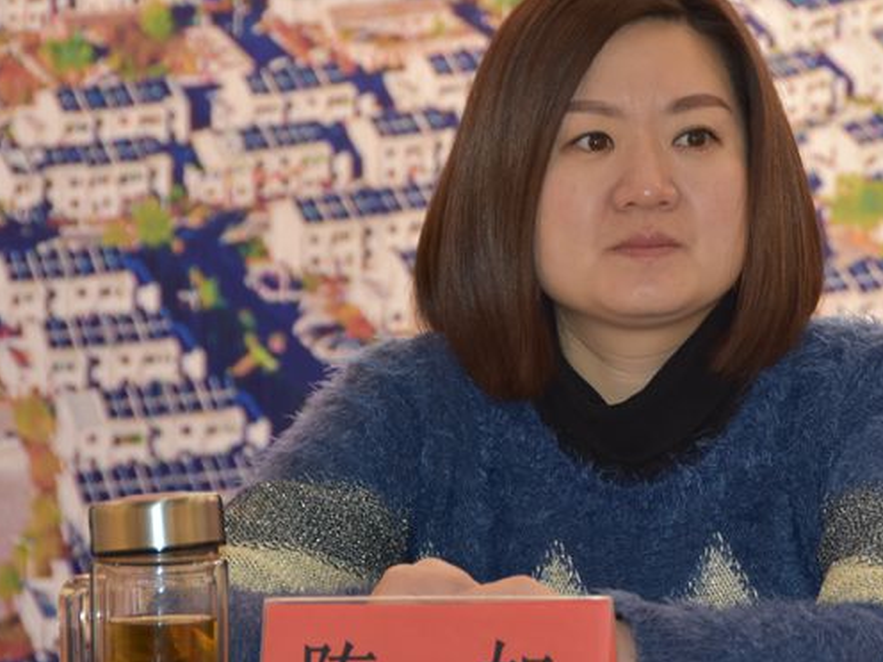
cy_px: 300
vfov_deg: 4.7
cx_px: 587
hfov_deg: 6.3
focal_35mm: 314
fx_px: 8004
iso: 560
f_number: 5.6
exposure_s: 1/60
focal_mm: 135
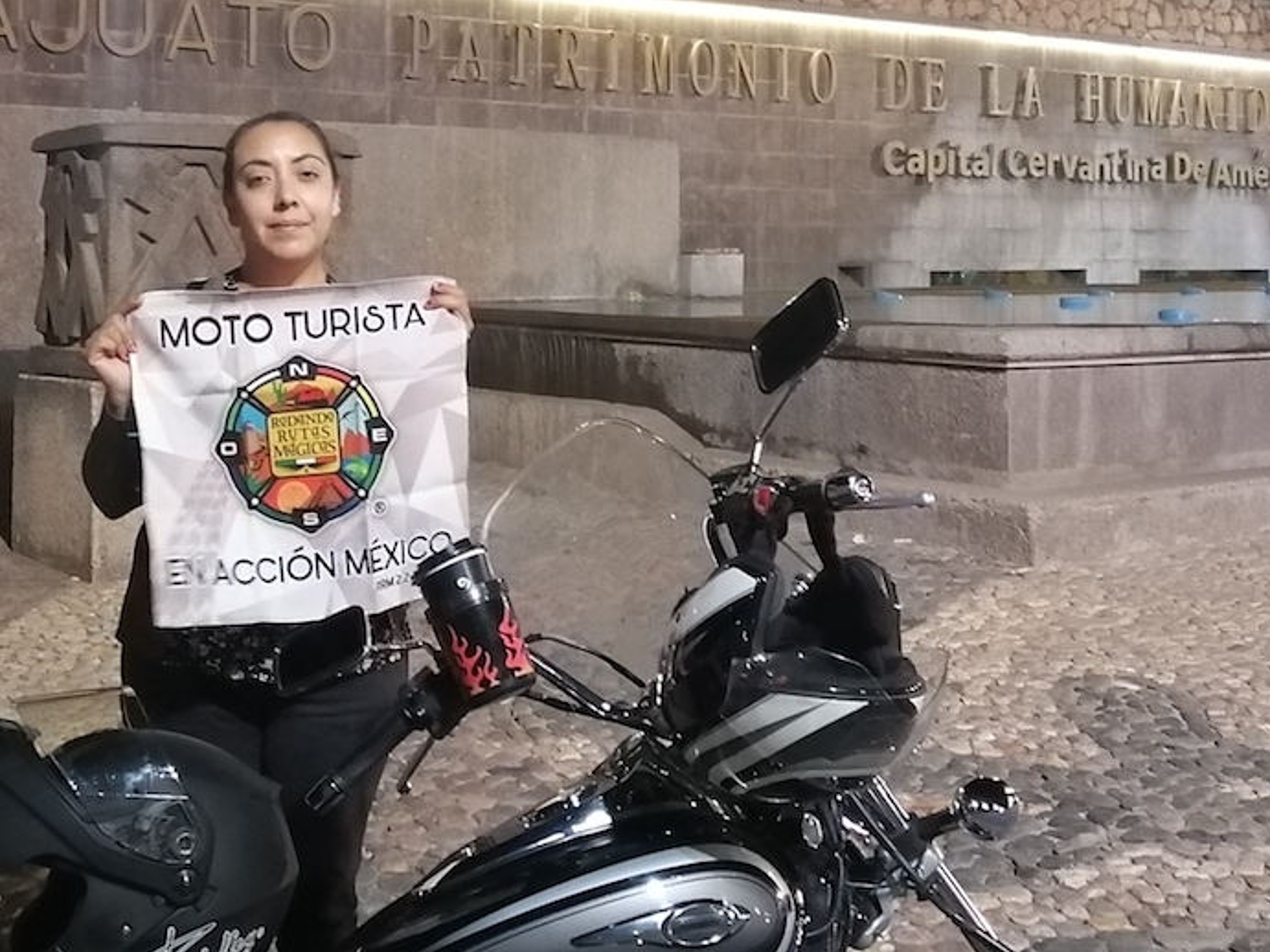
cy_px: 233
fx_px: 1834
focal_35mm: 50
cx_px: 529
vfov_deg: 28.6
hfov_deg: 38.1
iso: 640
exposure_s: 1/17.1
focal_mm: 3.62
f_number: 1.8
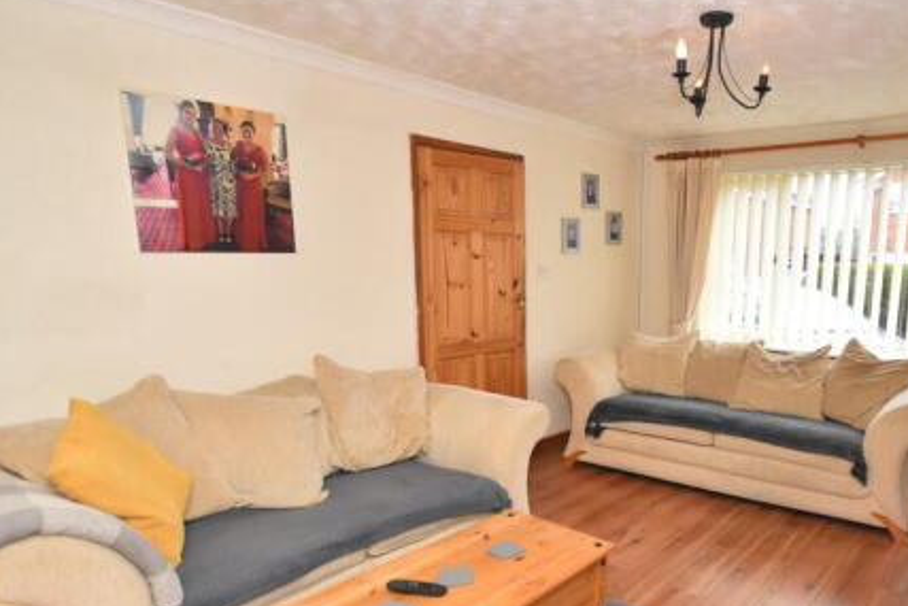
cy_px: 367
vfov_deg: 54.7
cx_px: 609
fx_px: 580
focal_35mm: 23
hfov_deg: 73.6
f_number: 4
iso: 900
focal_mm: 10
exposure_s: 1/125
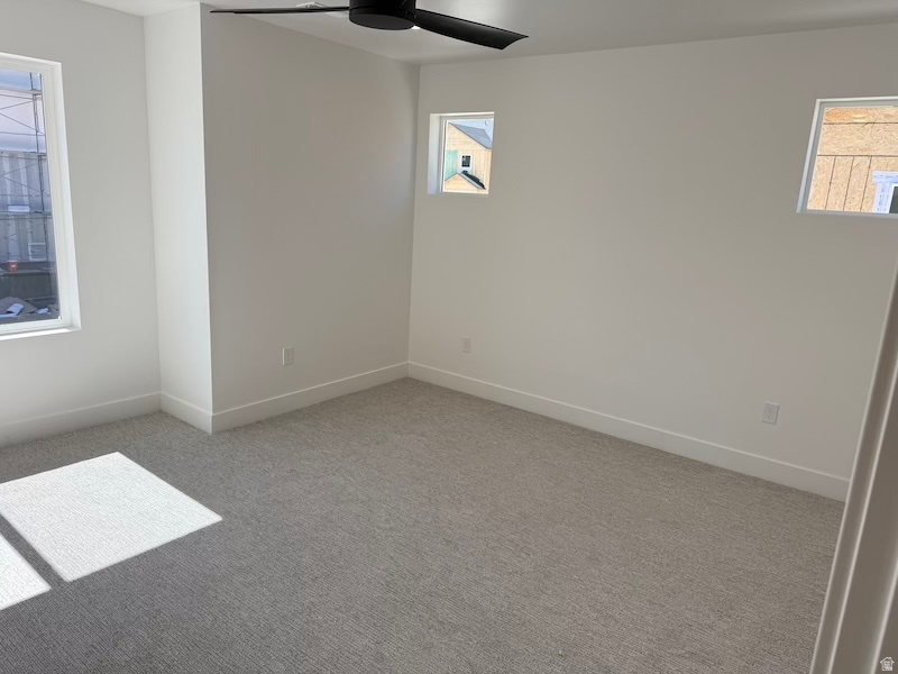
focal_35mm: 24
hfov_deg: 71.6
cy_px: 337
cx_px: 449
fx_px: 623
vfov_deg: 56.8
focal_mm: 6.76
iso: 80
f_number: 1.78
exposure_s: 1/1005
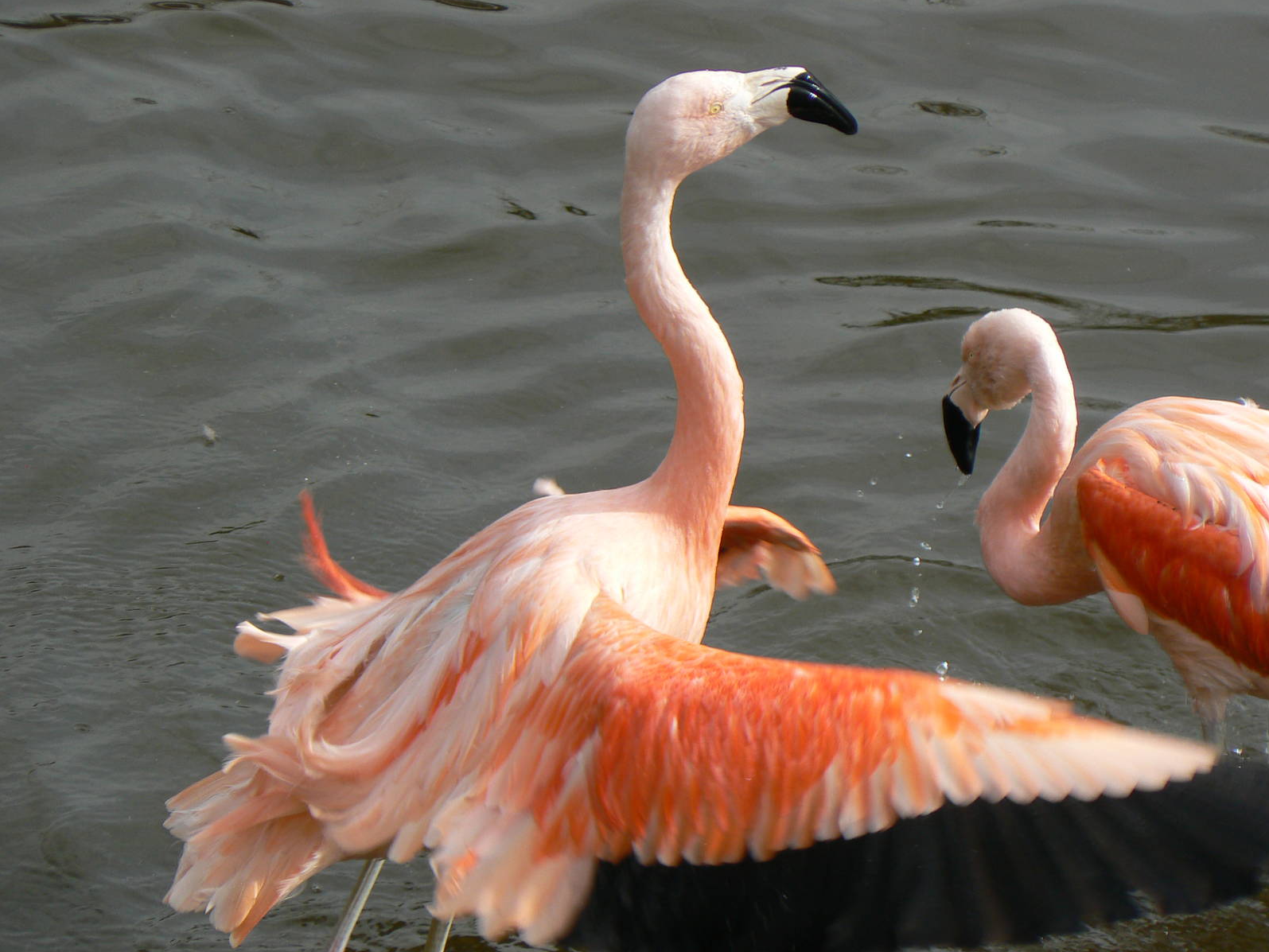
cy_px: 476
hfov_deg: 5.6
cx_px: 636
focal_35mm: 355
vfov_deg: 4.2
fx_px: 13017
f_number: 5.6
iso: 80
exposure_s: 1/500
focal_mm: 59
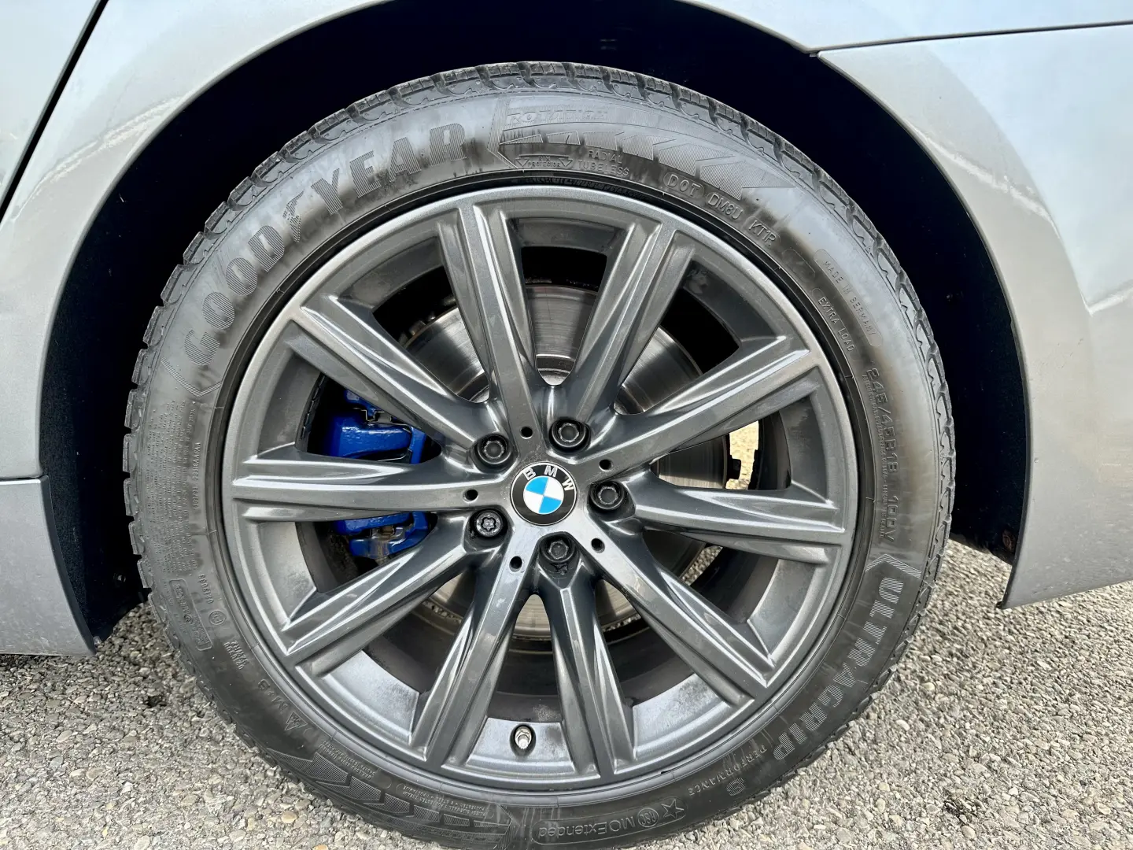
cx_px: 566
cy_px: 425
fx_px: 786
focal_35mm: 24
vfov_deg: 56.8
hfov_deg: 71.6
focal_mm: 6.86
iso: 64
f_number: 1.78
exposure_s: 1/121
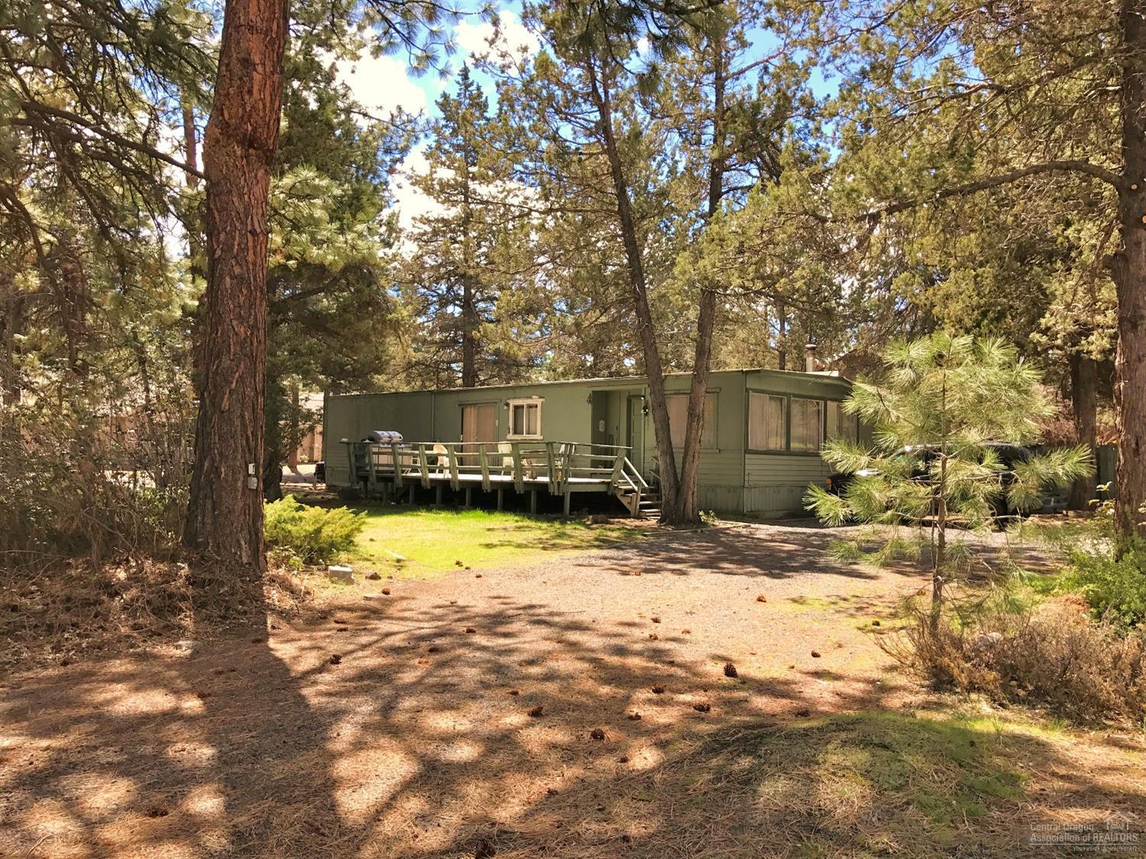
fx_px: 927
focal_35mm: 28
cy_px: 430
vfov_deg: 49.7
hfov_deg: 63.5
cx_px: 573
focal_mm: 3.99
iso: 20
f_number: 1.8
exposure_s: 1/742
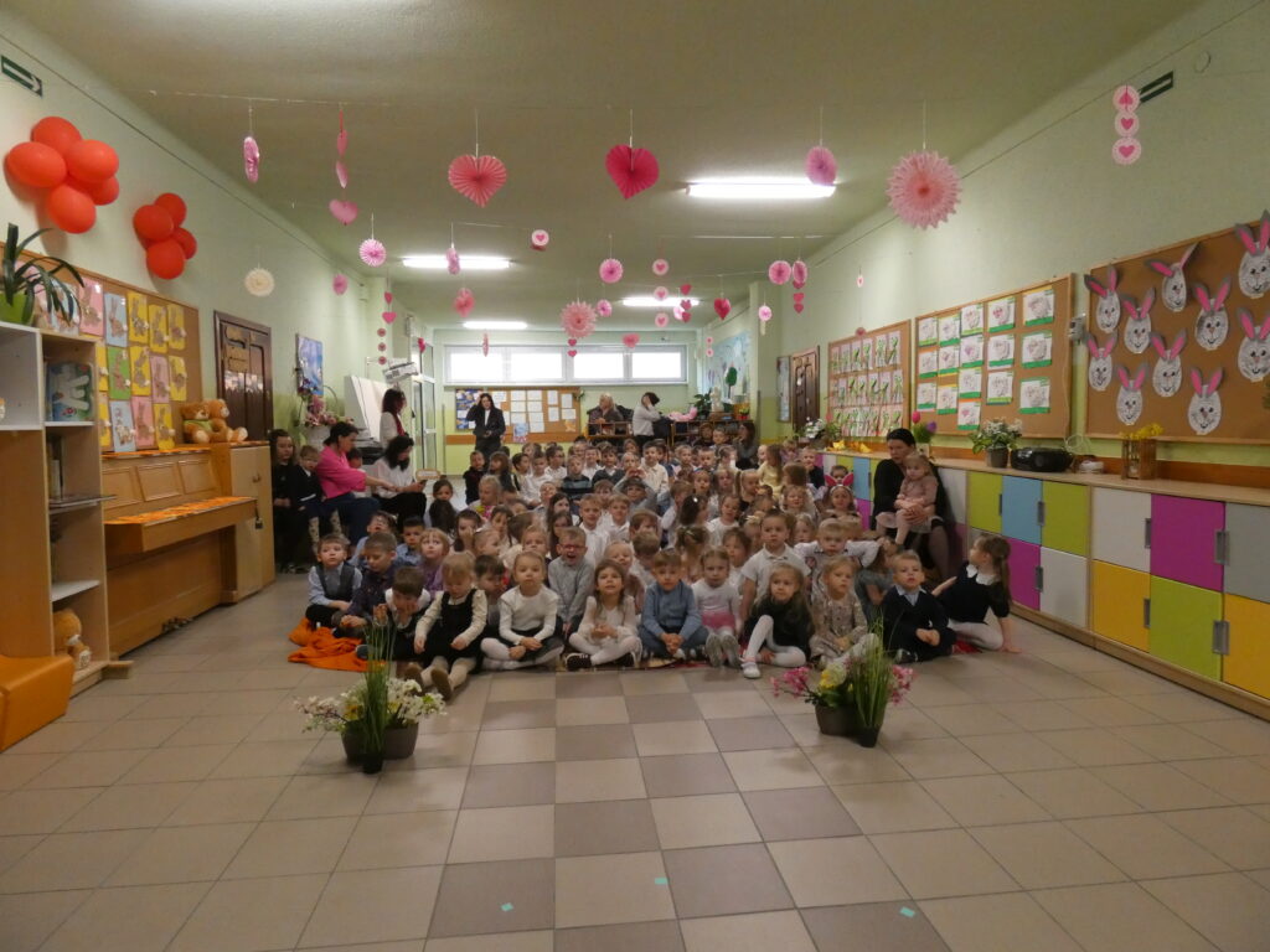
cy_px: 476
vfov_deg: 66.0
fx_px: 734
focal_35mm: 20
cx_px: 635
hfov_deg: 81.7
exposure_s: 1/60
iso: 640
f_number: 2.8
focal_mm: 3.6
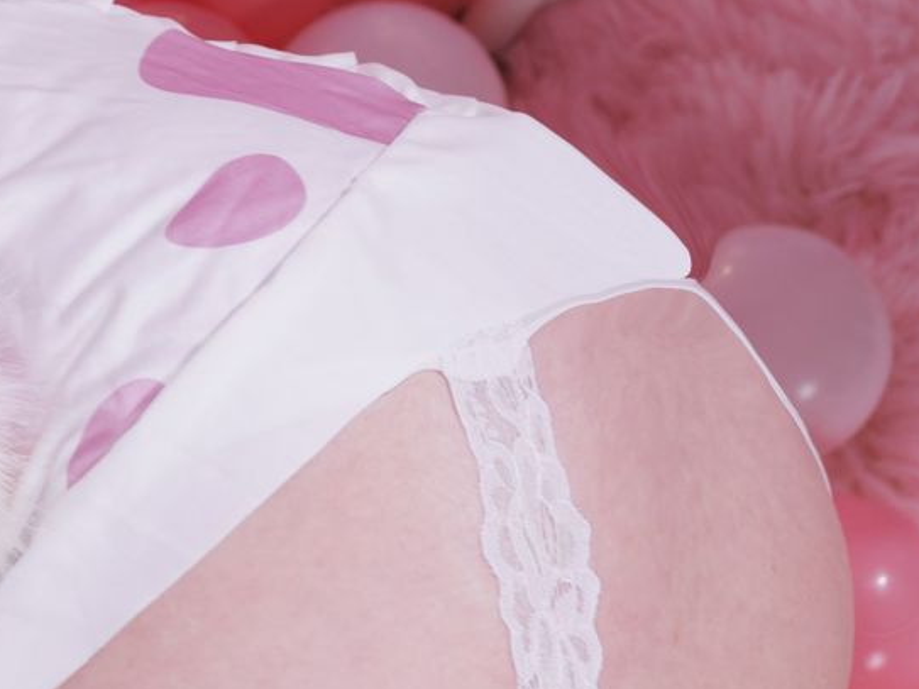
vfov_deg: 6.7
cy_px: 543
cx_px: -922
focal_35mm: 220
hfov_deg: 8.5
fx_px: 5839
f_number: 4
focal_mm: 46
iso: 100
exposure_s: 1/160
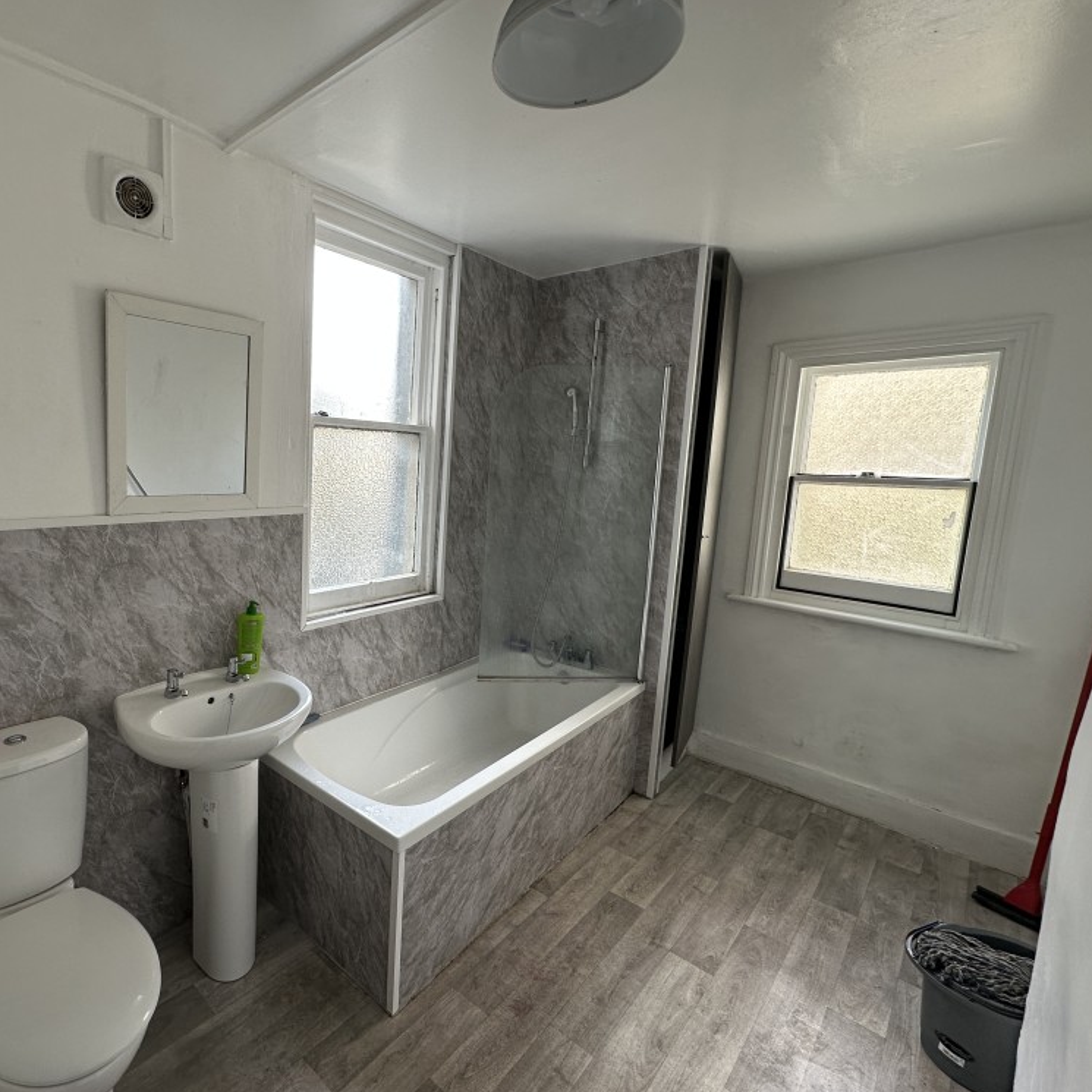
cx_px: 350
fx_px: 607
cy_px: 535
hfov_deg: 80.7
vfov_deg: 84.0
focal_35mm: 17
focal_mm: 2.22
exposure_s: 1/99
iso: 80
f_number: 2.2
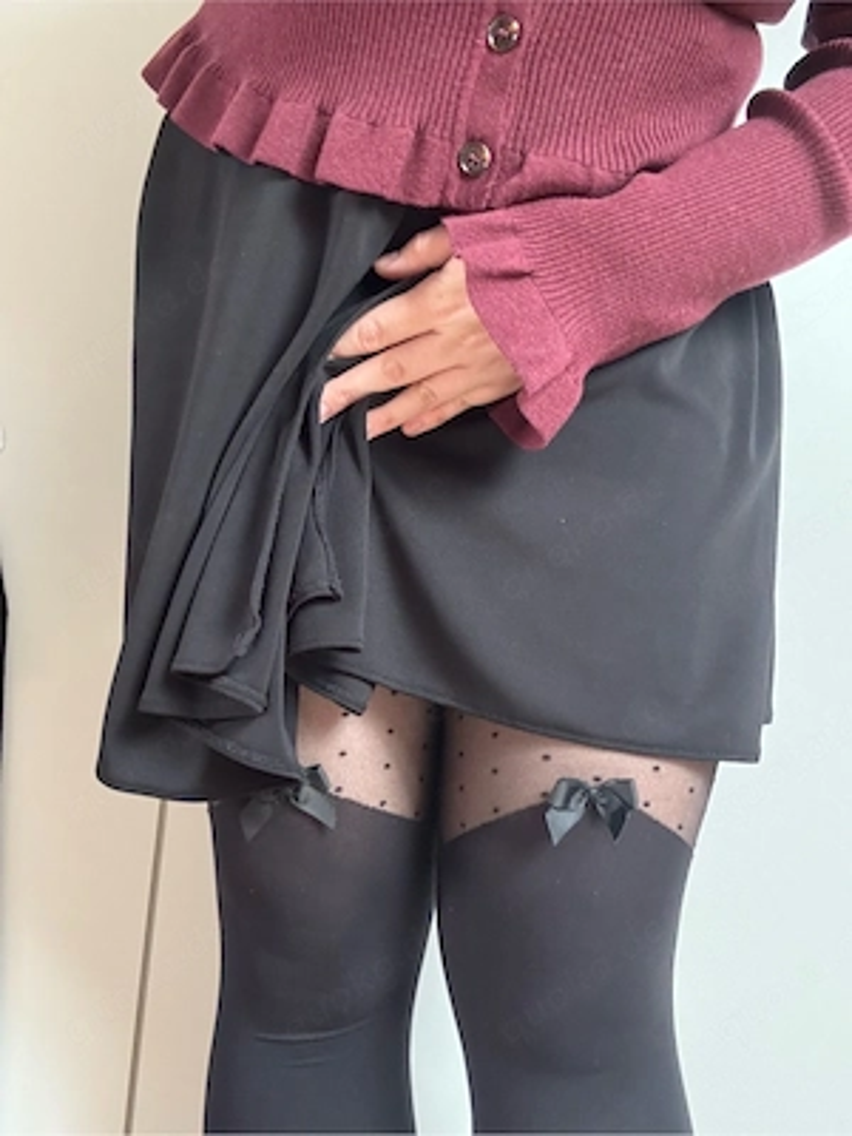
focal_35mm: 30
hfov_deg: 46.8
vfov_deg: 60.0
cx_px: 426
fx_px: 985
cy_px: 568
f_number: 1.9
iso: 320
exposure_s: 1/40
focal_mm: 2.69
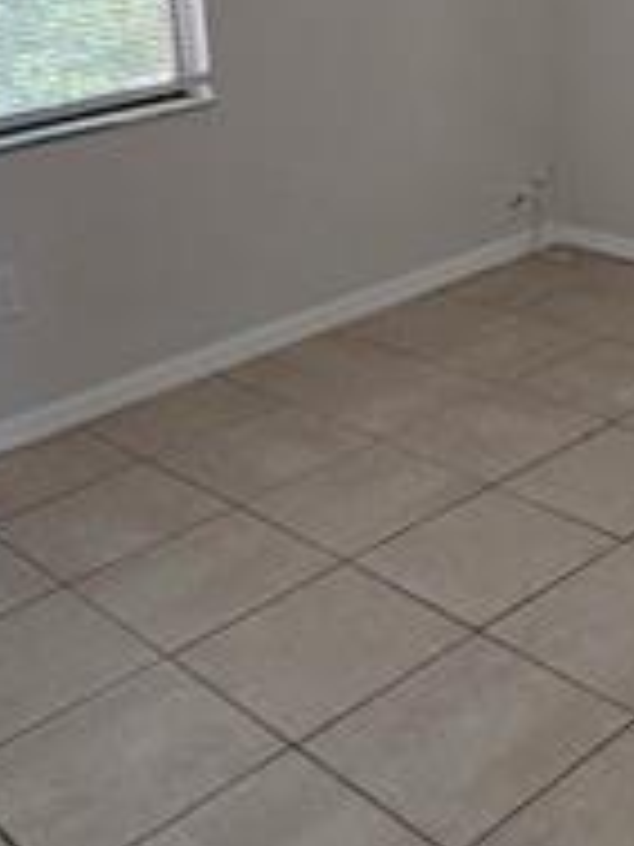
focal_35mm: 53
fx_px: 1294
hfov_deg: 26.5
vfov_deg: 33.4
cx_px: 589
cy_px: 18
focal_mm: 2.2
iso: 200
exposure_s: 1/120
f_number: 2.2
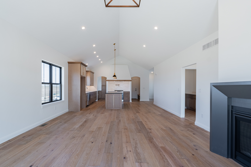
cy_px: 84
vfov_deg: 72.1
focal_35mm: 16
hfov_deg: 95.0
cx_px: 126
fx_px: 115
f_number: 8
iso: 100
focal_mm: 11
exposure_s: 1/200
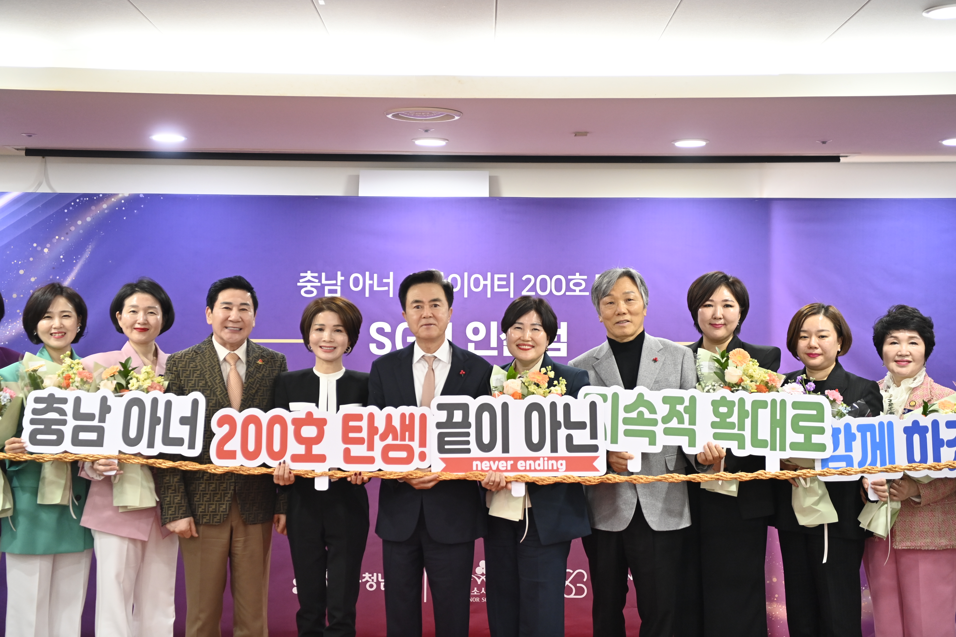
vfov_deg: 26.0
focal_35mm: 52
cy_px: 318
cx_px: 478
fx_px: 1381
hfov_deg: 38.2
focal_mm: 52
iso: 1600
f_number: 3.2
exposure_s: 1/200
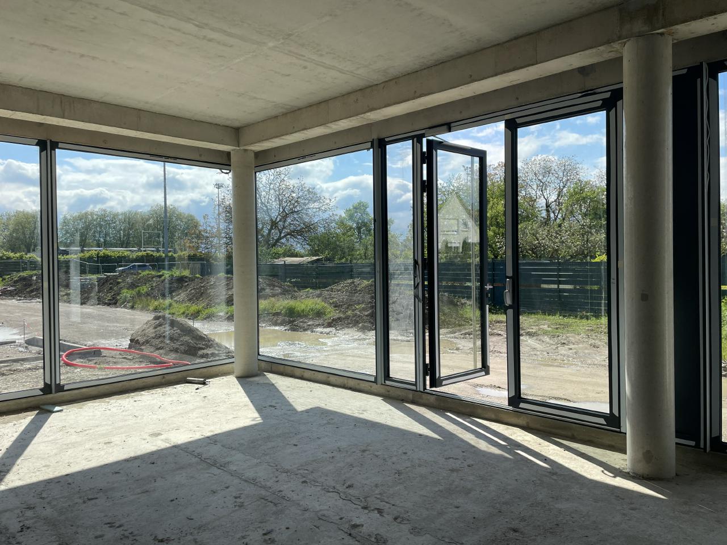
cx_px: 364
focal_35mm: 26
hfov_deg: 67.3
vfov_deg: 53.1
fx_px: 546
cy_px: 272
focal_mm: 4.2
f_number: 1.6
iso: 32
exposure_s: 1/2618
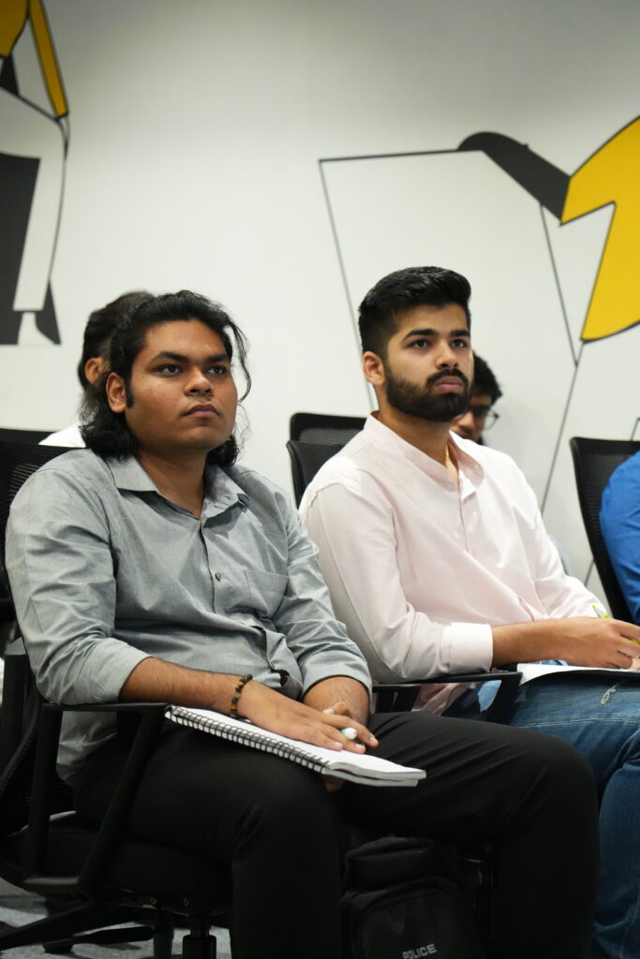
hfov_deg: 13.0
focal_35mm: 105
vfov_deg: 19.5
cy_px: 480
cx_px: 320
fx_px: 2799
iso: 6400
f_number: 4
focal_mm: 105
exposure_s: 1/320
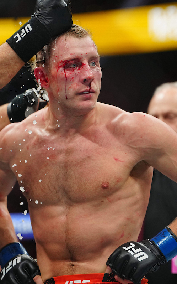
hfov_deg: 4.3
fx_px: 2370
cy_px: 142
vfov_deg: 6.8
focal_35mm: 307
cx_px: 79
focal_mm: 200
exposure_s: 1/1000
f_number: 2.8
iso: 2000
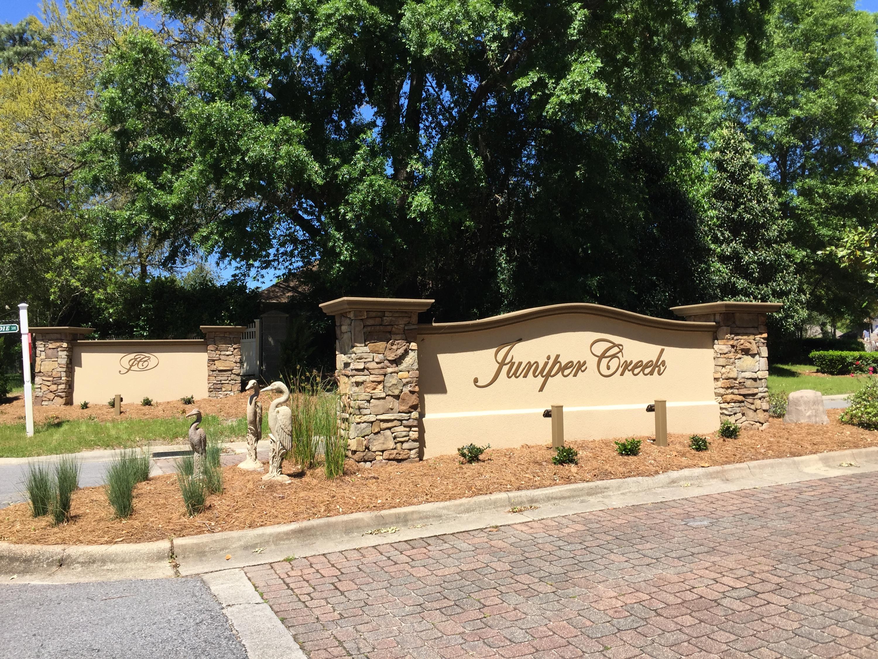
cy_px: 330
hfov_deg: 61.7
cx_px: 439
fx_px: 736
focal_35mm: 29
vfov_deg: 48.2
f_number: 2.2
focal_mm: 4.15
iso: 32
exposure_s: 1/1276
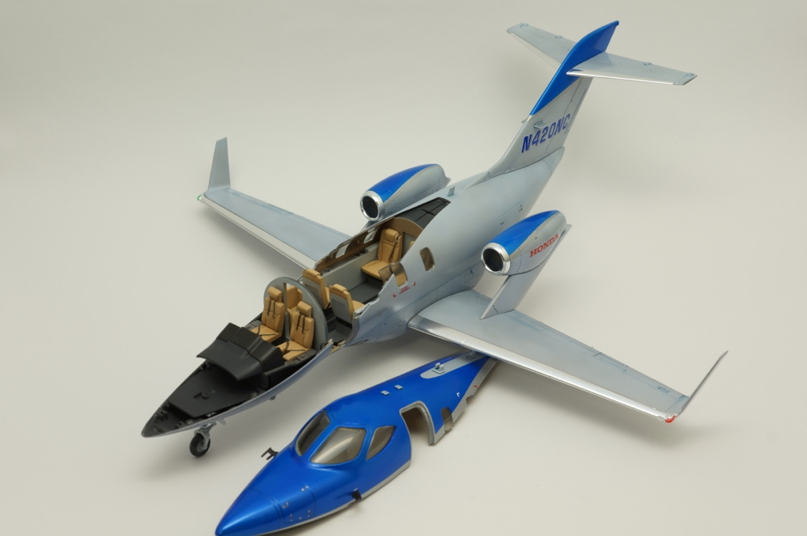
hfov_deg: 37.9
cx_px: 404
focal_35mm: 52
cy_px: 268
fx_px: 1175
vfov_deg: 25.7
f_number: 11
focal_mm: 35
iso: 100
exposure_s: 1/4
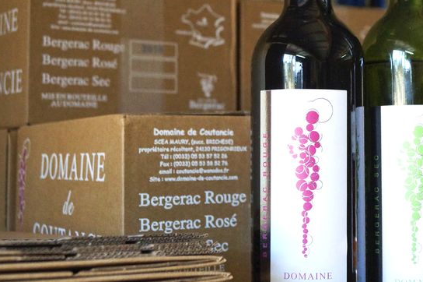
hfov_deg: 25.2
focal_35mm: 78
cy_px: 94
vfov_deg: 17.4
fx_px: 916
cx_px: 385
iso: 1000
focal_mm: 28
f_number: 4.5
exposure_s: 1/160
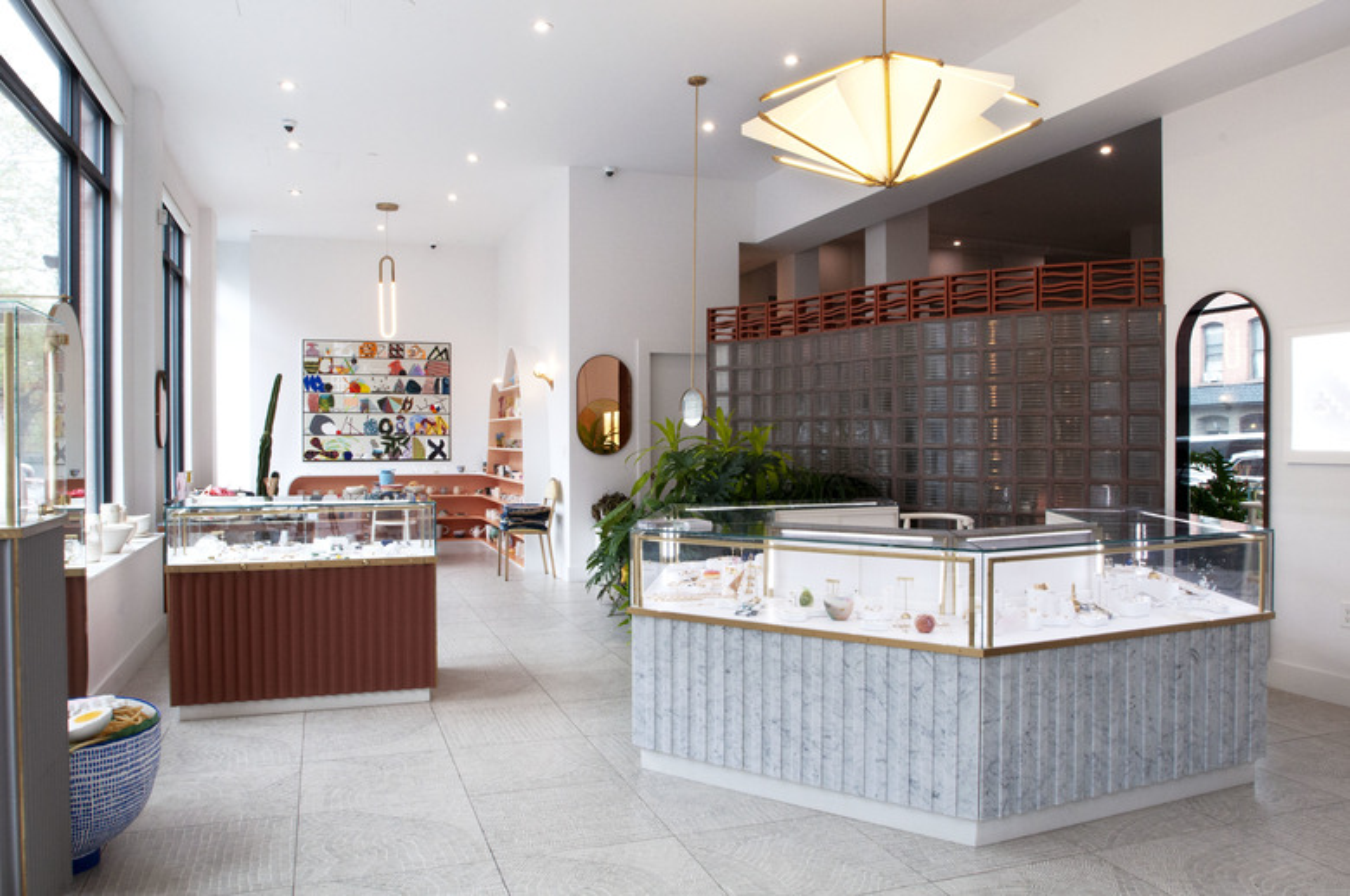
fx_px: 955
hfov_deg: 70.5
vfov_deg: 50.3
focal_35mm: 26
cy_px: 448
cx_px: 675
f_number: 16
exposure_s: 1/15
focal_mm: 17
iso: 640
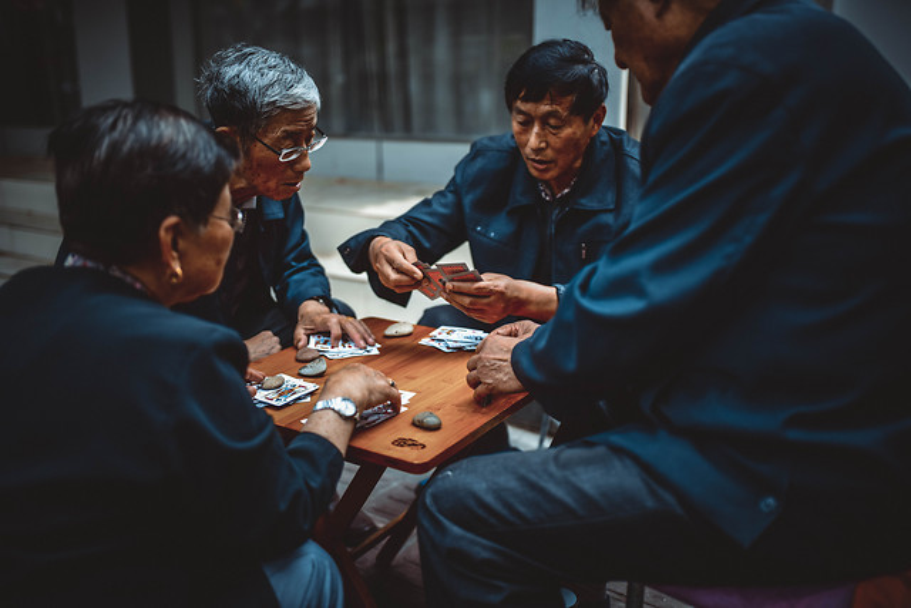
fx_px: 886
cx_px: 456
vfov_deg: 37.9
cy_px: 304
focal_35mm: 35
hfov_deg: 54.4
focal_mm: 35
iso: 160
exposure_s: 1/1600
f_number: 1.6
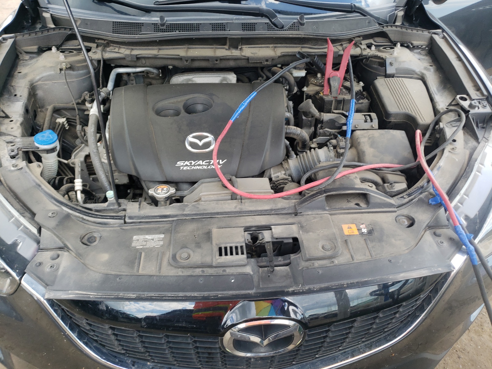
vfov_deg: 53.1
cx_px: 246
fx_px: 370
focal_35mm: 26
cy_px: 184
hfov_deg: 67.3
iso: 50
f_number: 1.5
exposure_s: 1/250
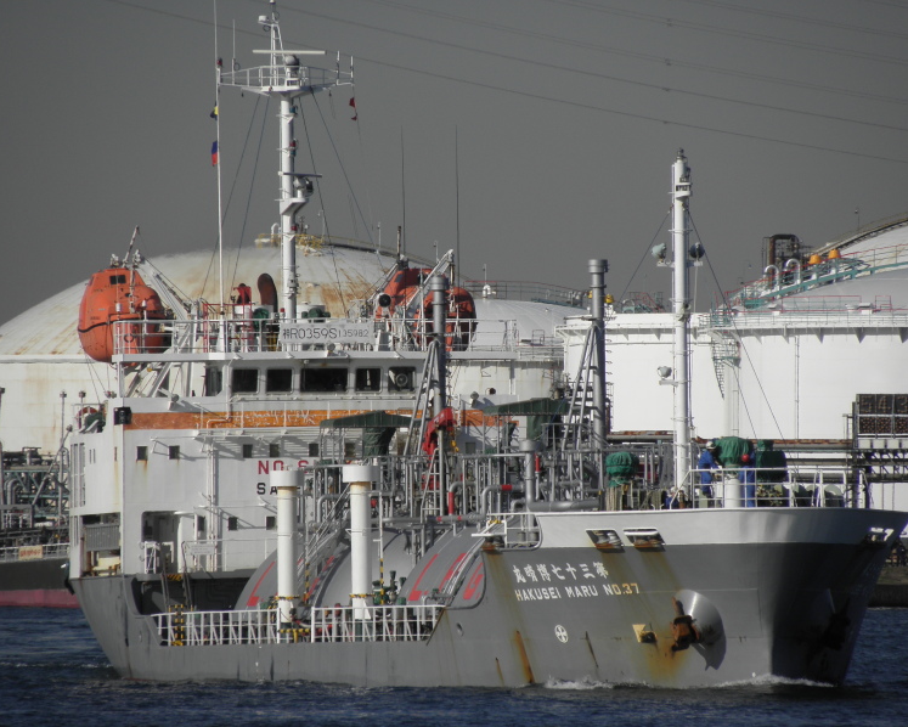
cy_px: 364
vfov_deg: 2.8
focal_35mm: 559
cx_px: 475
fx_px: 15026
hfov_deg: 3.5
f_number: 5.6
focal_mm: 95.26
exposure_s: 1/800
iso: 64
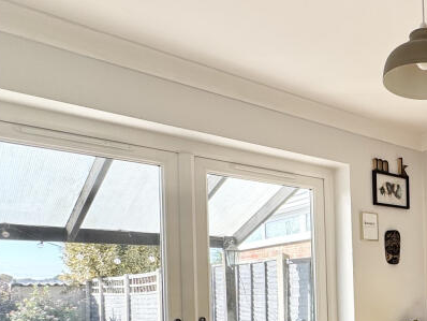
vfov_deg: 37.4
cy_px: 282
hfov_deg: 42.0
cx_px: 456
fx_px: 444
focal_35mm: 36
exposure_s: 1/225
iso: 40
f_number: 2.2
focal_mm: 2.22
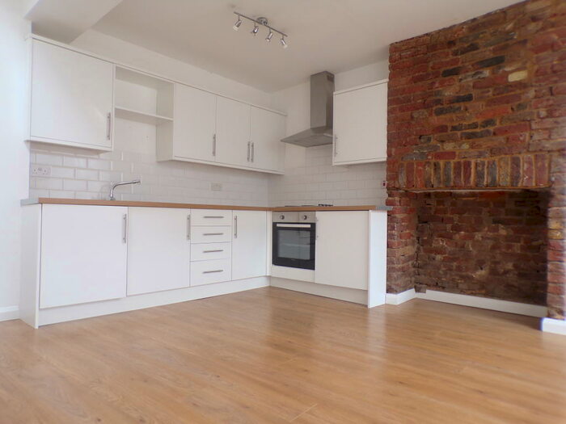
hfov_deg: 71.6
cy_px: 212
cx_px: 283
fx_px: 392
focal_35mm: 24
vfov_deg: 56.8
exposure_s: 1/34
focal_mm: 4.3
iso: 93
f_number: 3
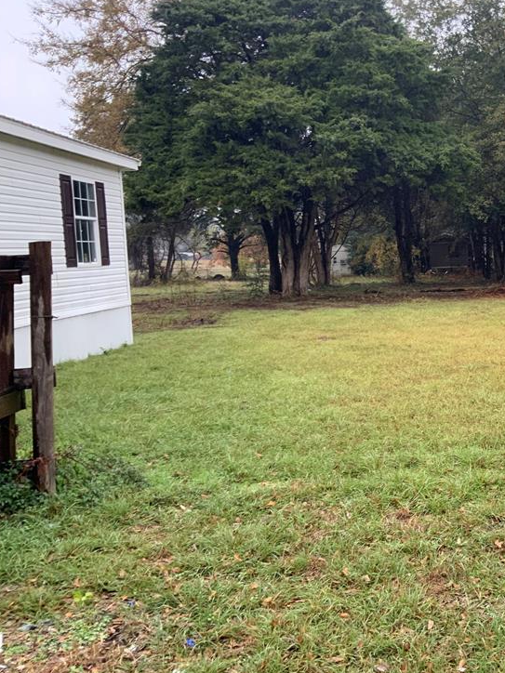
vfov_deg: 45.8
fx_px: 798
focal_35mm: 41
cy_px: 335
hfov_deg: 33.0
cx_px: 470
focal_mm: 3
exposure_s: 1/122
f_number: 1.8
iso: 40
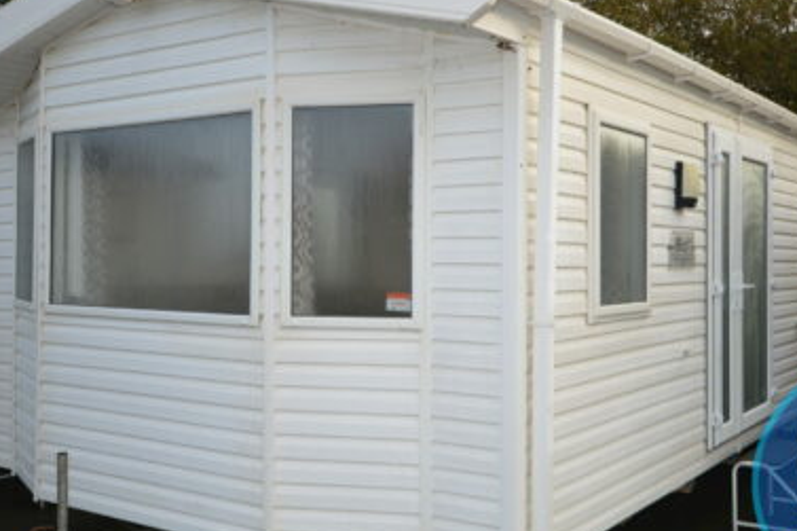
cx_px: 448
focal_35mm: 43
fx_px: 952
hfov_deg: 45.4
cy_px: 248
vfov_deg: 31.2
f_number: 5.6
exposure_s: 1/125
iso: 110
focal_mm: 20
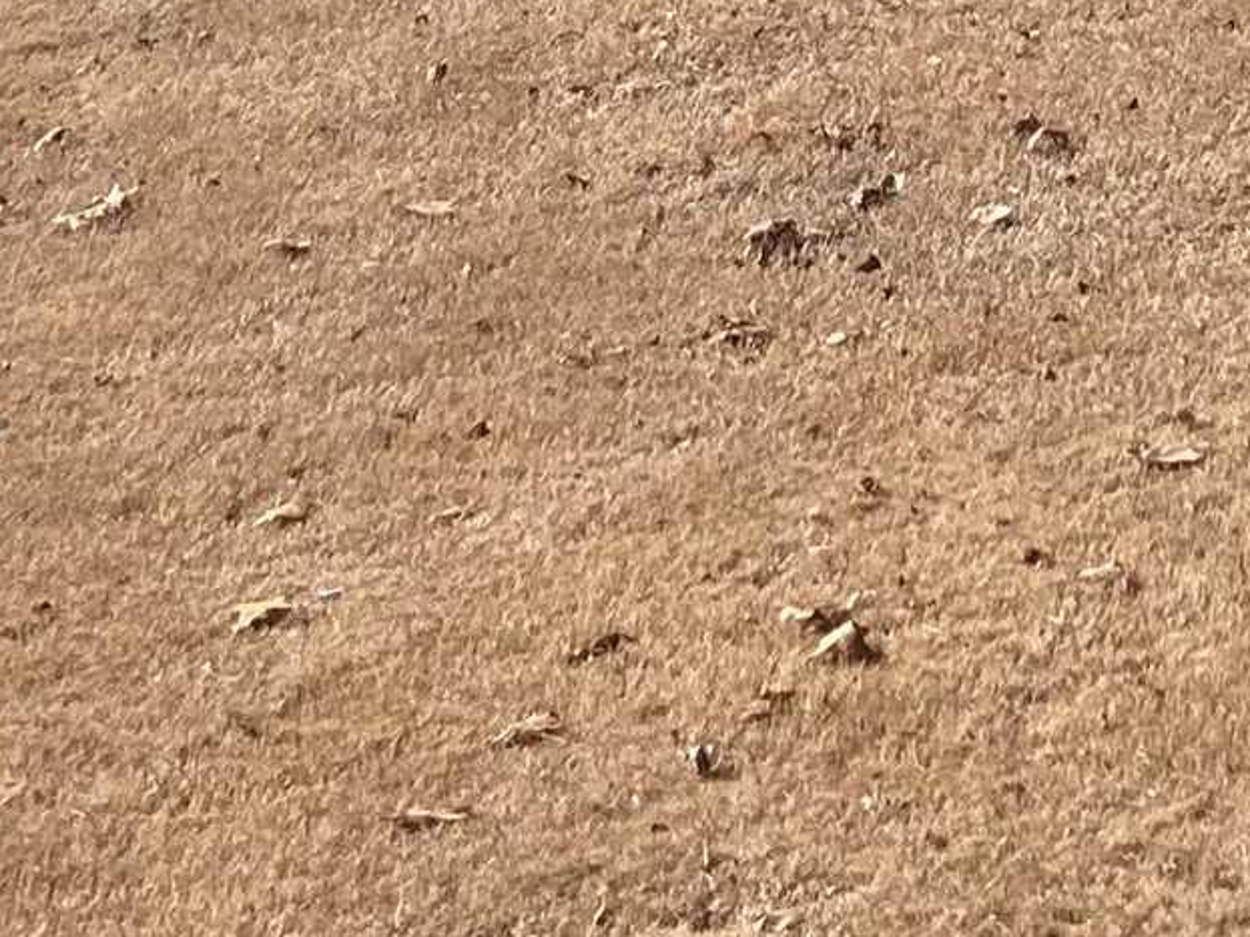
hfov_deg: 14.1
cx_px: 1168
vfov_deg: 9.7
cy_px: -1178
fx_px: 4982
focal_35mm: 138
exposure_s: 1/1946
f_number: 1.8
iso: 20
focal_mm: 3.99
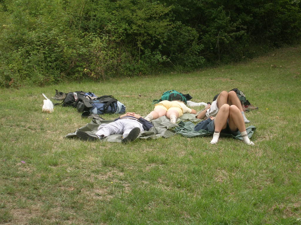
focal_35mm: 105
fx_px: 913
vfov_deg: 14.1
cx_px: 150
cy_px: 112
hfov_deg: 18.7
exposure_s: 1/188
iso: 50
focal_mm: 16.2
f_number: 4.9
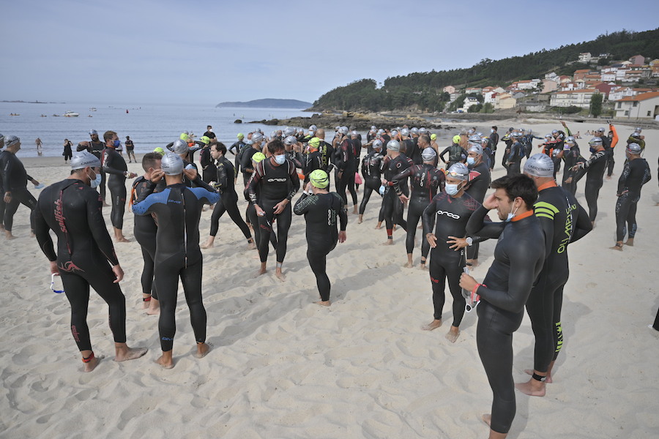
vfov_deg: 53.1
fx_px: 439
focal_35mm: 24
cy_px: 220
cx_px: 330
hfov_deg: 73.7
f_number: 2.8
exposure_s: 1/4000
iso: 100
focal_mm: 24
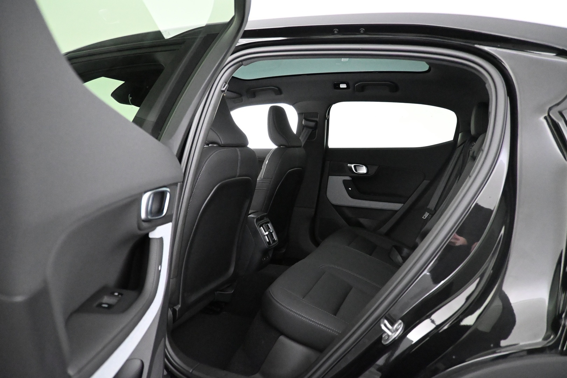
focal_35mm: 24
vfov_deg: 53.1
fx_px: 378
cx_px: 284
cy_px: 189
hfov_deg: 73.7
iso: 10000
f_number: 3.5
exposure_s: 1/60
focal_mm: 16
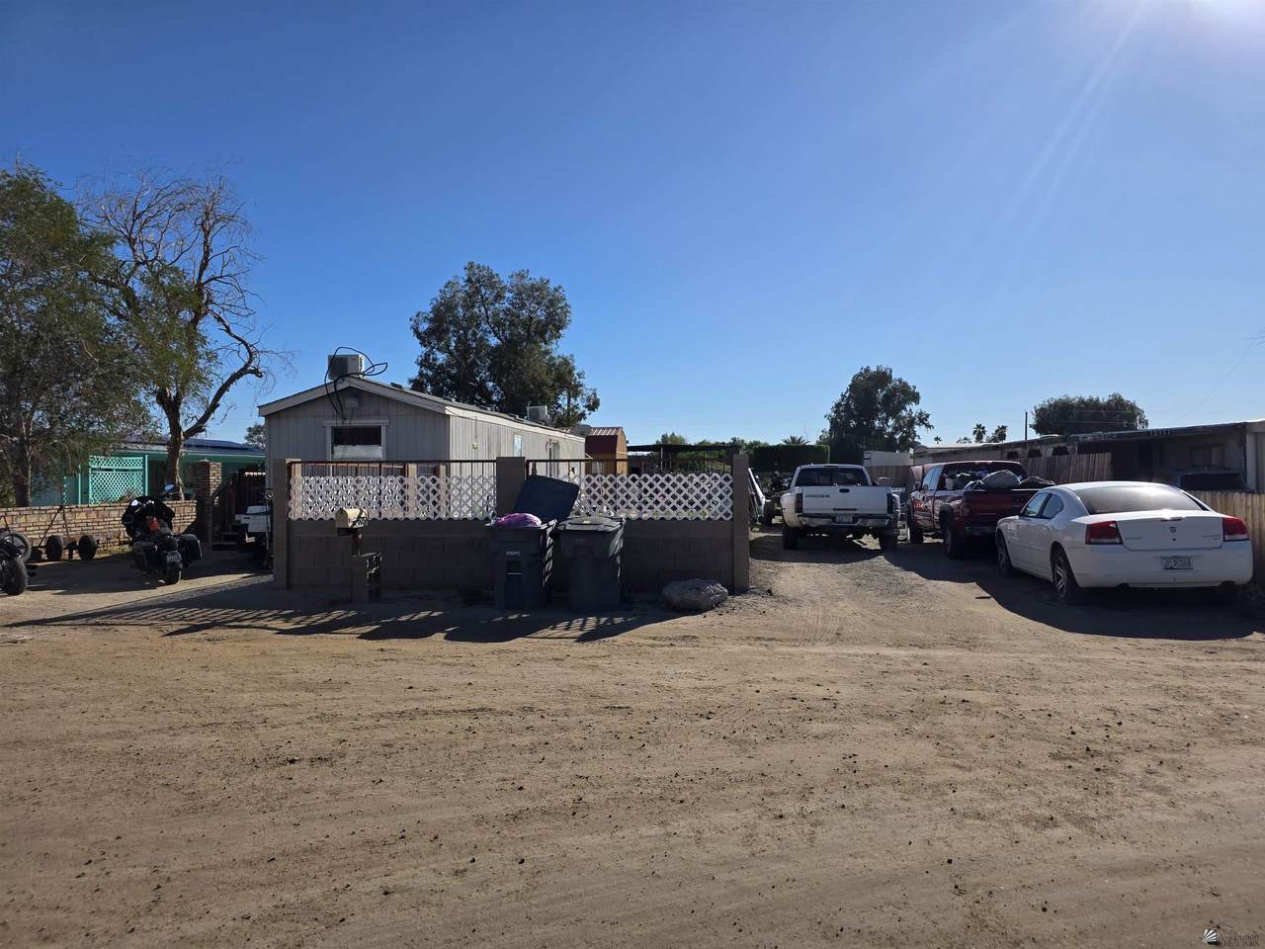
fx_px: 841
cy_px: 474
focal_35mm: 23
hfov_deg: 73.9
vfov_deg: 58.9
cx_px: 632
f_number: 1.7
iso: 64
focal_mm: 6.3
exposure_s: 1/7944
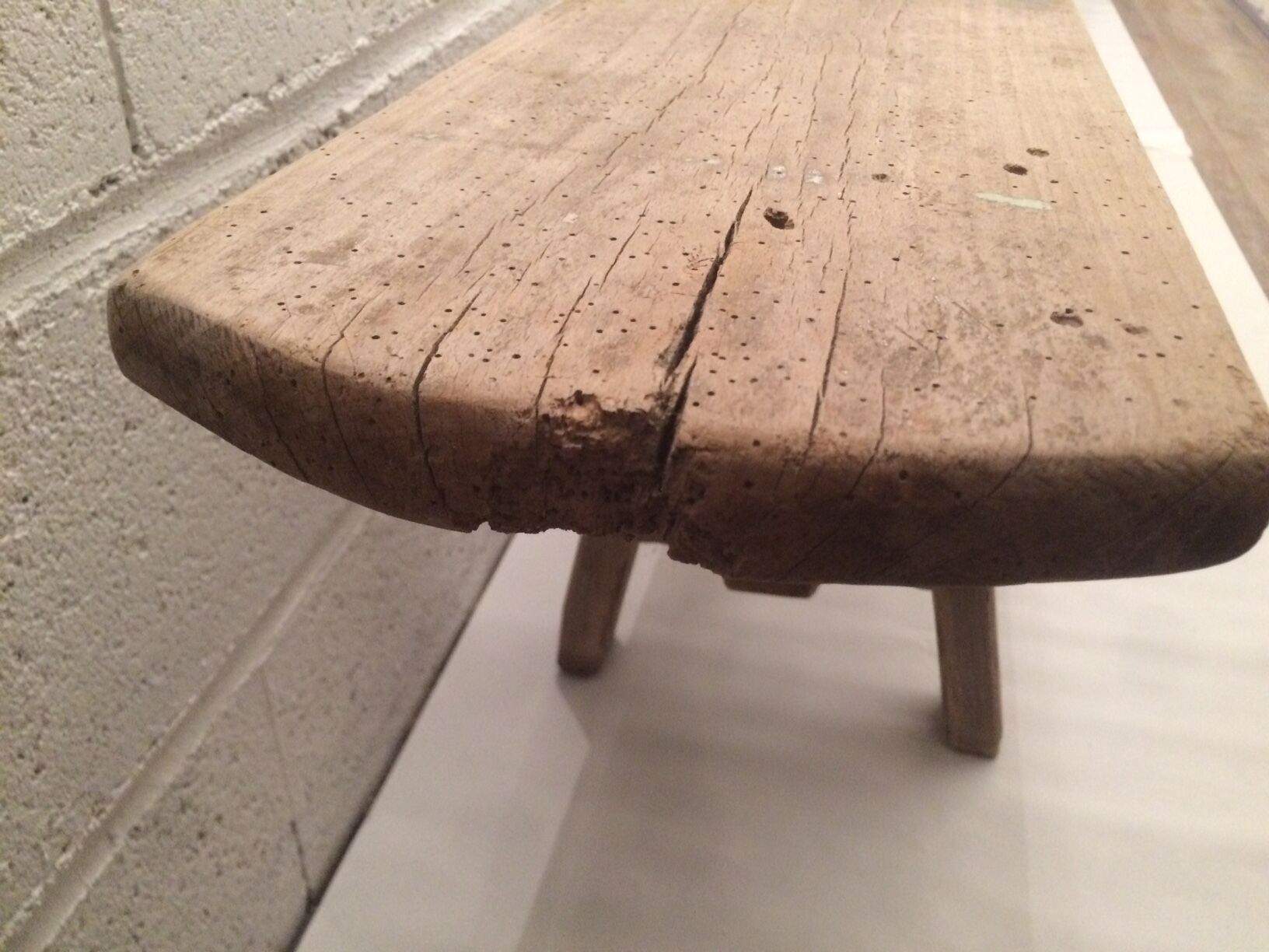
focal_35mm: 29
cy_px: 476
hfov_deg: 61.7
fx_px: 1063
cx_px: 634
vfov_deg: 48.2
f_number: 2.2
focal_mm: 4.15
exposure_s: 1/17
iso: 250
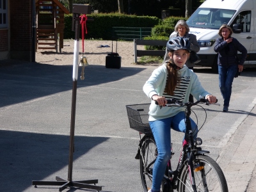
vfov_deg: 10.7
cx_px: 128
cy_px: 96
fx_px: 1021
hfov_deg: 14.3
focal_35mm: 138
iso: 80
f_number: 5.3
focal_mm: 24.7
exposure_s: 1/320
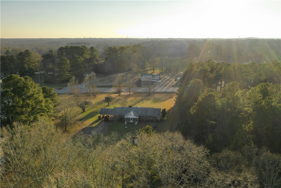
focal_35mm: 28
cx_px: 140
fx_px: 219
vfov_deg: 46.4
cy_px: 94
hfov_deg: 65.5
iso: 100
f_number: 6.3
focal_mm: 10.26
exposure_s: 1/500
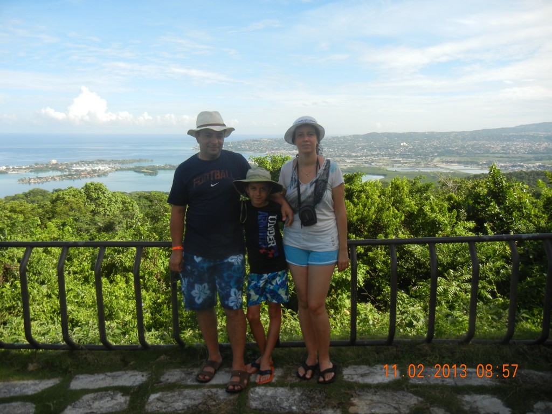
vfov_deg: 46.8
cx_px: 276
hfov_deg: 60.0
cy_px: 207
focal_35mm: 30
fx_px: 478
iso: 160
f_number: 3.5
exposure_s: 1/905
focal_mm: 5.4
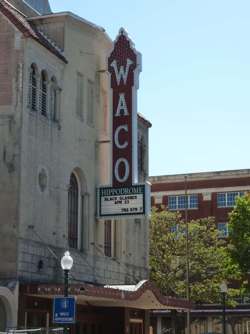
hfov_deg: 17.8
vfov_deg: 23.6
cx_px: 125
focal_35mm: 83
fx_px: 799
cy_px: 167
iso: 125
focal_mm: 13.7
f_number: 4.2
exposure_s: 1/400
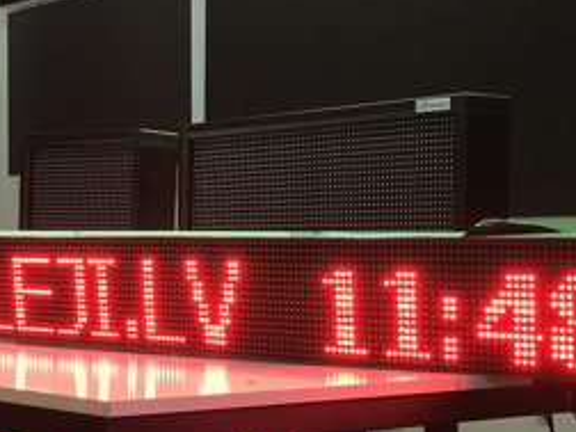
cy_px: 312
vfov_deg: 15.5
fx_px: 1581
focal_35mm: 95
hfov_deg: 20.6
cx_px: 199
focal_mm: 6.6
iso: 200
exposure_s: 1/57
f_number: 2.8
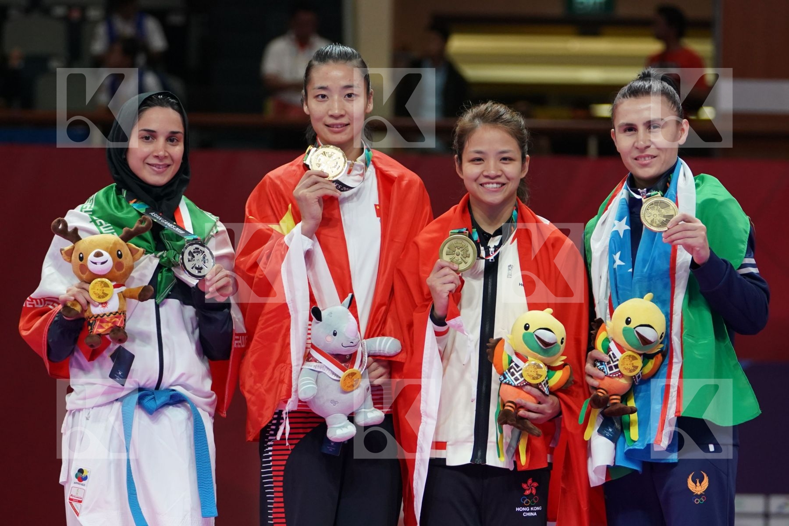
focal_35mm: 232
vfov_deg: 5.9
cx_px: 394
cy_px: 263
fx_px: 5084
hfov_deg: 8.9
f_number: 4
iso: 2000
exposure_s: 1/500
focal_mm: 155
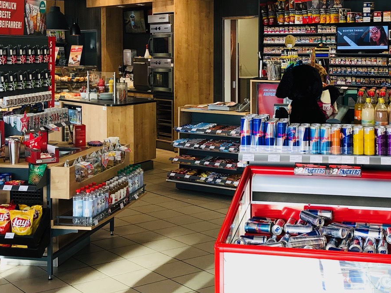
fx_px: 712
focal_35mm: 63
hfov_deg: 30.7
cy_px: 92
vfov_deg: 23.2
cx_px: 219
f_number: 1.8
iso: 25
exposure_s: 1/50
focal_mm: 4
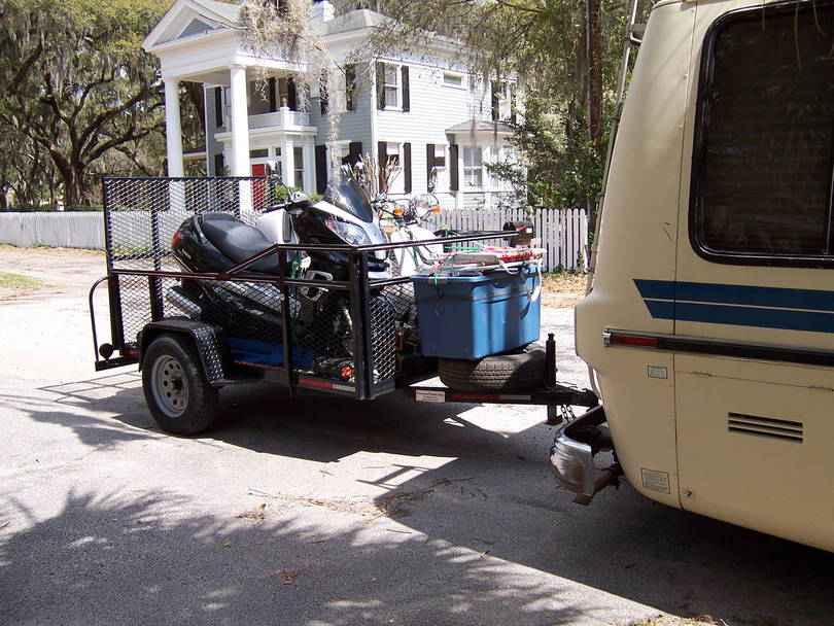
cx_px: 417
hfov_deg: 55.3
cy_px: 313
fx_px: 795
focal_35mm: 33
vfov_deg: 43.0
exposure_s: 1/500
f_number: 3.4
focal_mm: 5.5
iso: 80
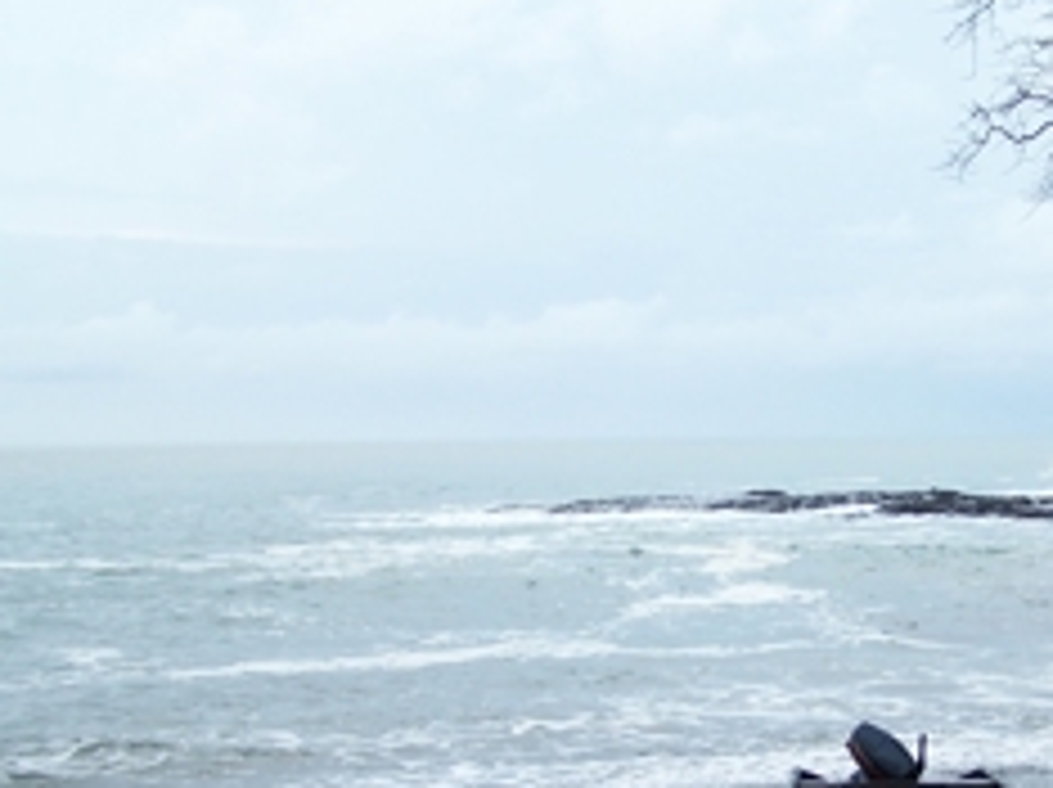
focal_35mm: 65
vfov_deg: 22.3
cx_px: 792
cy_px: 599
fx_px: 1975
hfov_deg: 29.4
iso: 80
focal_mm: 6.3
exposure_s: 1/350
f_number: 2.8
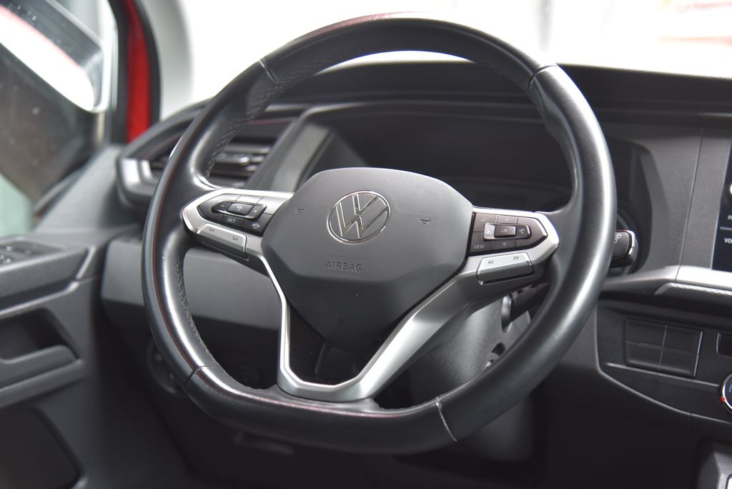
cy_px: 244
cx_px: 366
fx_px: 1119
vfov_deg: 24.7
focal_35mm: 55
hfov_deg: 36.2
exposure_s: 1/20
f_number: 4
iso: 500
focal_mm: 55
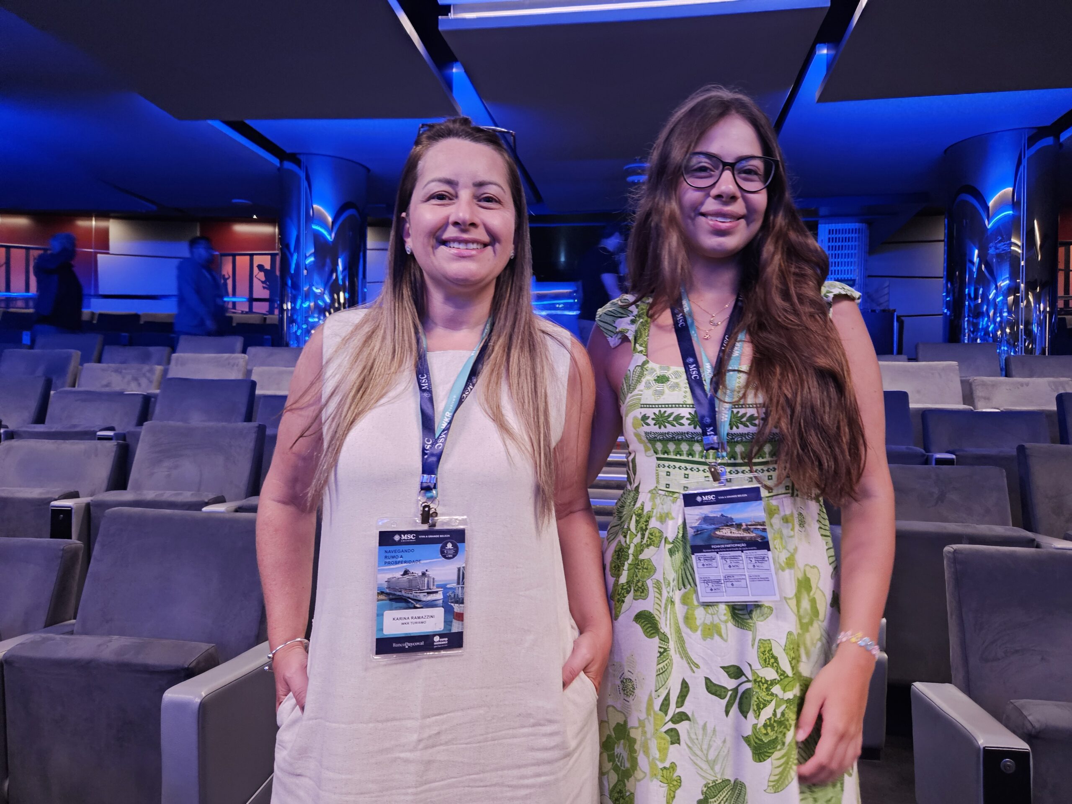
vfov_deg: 58.9
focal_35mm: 23
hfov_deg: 73.9
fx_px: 712
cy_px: 402
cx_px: 536
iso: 640
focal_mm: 5.4
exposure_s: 1/30
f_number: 1.8
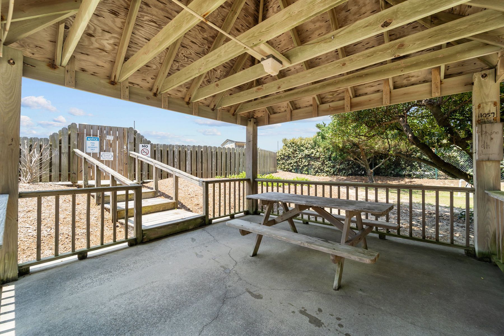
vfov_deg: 81.2
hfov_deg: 104.3
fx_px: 196
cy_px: 168
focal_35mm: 14
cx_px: 252
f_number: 8
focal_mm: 14
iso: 100
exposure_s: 1/100
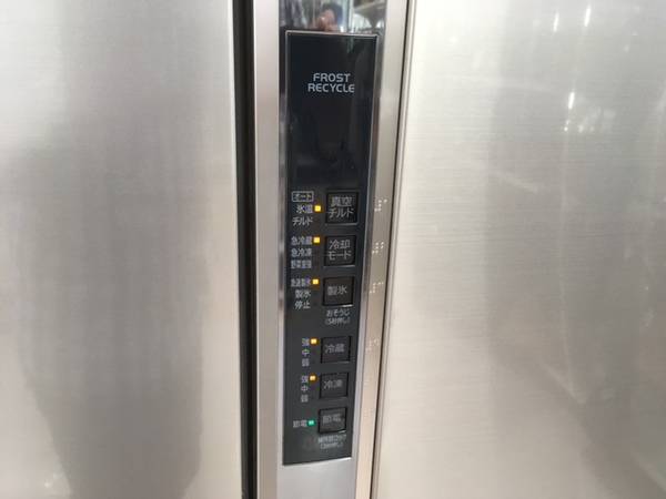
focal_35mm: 29
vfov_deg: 48.2
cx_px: 333
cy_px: 250
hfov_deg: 61.7
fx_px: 558
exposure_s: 1/30
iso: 100
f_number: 2.2
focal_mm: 4.15
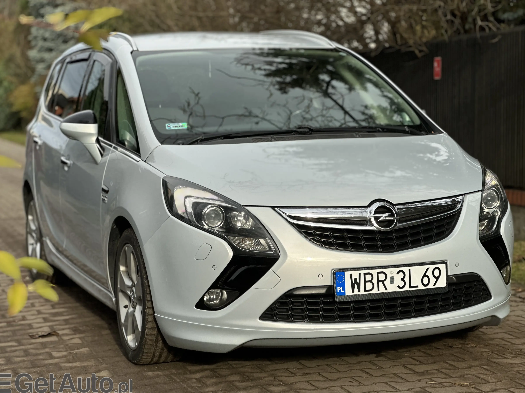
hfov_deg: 23.8
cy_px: 190
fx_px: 1244
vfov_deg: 18.0
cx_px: 269
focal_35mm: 82
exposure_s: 1/320
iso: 32
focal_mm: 9
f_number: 2.8
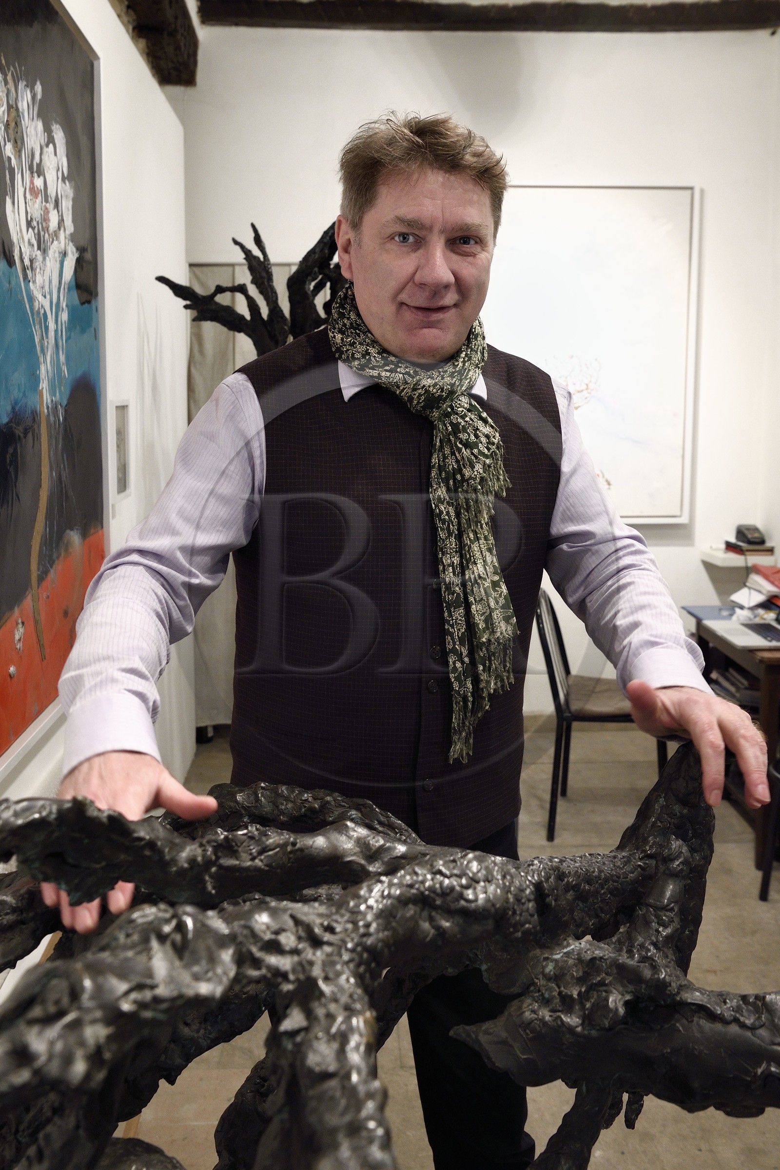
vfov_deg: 60.3
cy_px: 585
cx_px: 390
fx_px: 1007
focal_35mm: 31
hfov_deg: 42.3
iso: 1600
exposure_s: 1/60
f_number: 7.1
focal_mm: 31
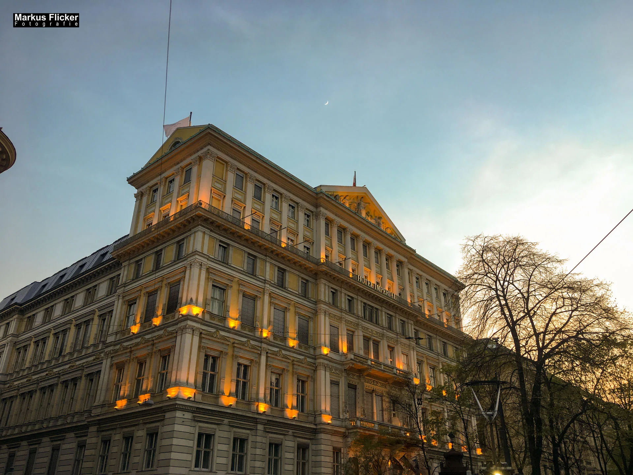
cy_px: 238
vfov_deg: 48.2
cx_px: 316
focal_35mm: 29
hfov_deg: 61.7
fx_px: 530
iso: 32
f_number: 2.2
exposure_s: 1/50
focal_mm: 4.15
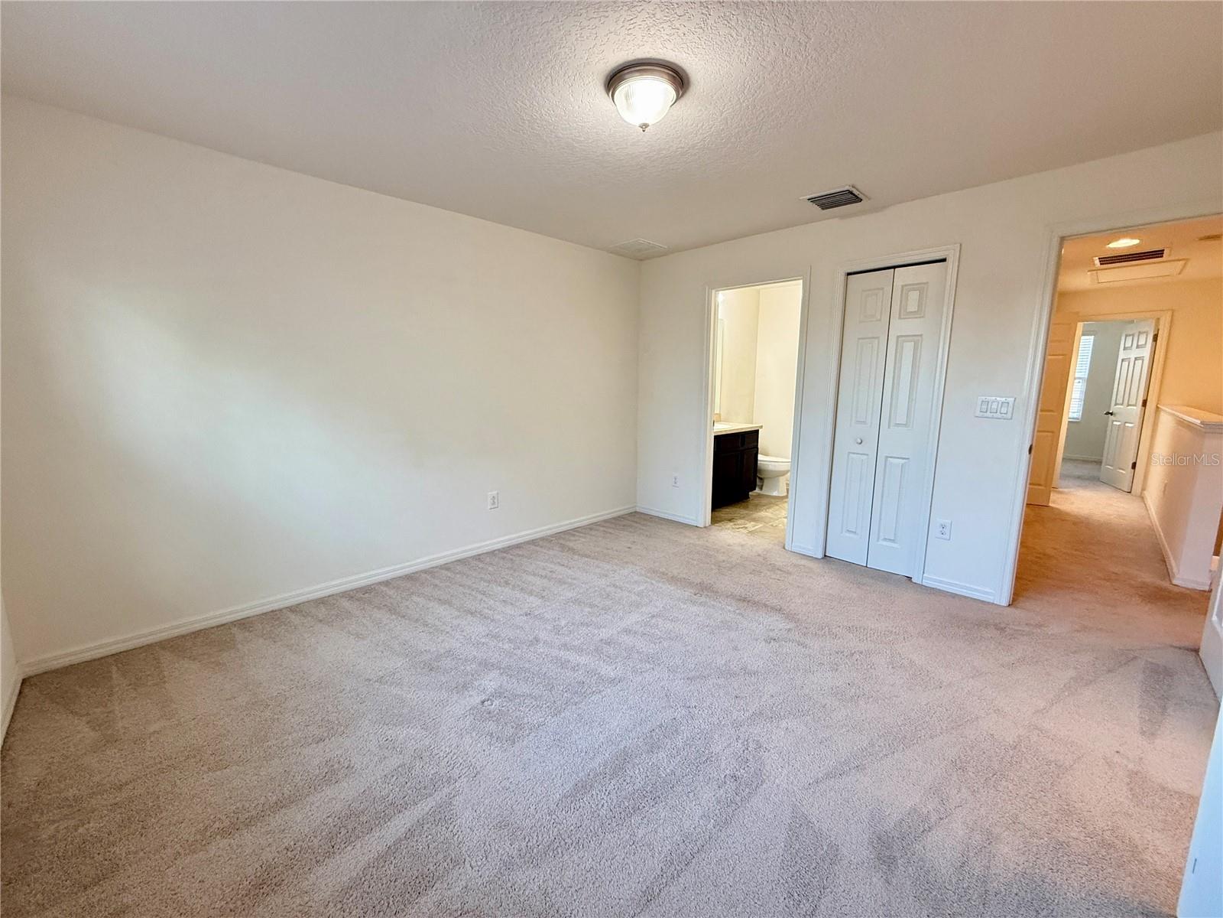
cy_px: 459
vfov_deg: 85.7
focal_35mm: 14
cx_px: 612
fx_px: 495
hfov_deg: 102.1
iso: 320
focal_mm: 2.22
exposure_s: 1/120
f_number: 2.2
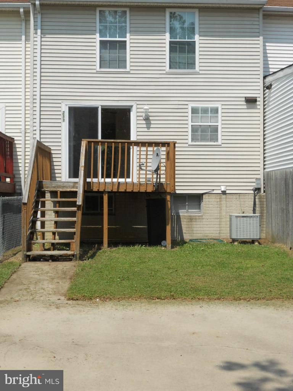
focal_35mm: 54
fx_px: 609
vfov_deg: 35.5
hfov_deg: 27.0
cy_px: 196
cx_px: 146
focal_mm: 9.8
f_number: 4.8
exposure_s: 1/640
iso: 80
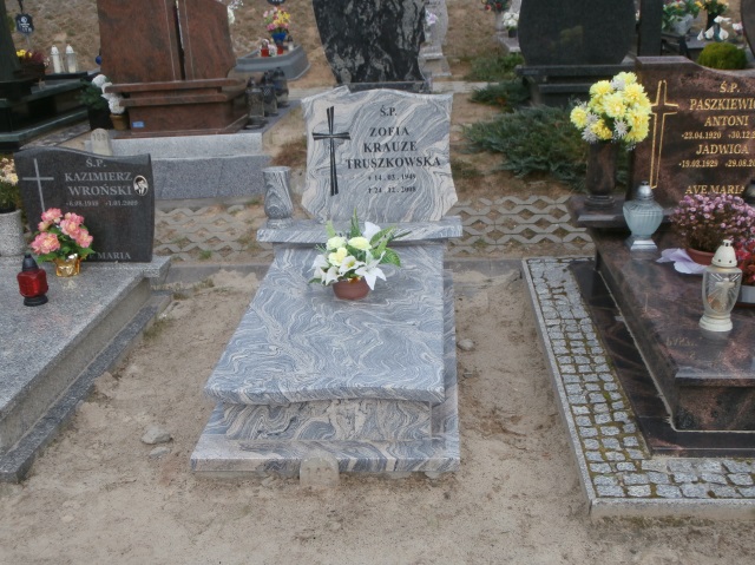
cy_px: 282
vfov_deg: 37.7
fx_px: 828
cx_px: 378
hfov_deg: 49.0
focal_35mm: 38
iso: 100
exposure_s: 1/250
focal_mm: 6.67
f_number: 3.9
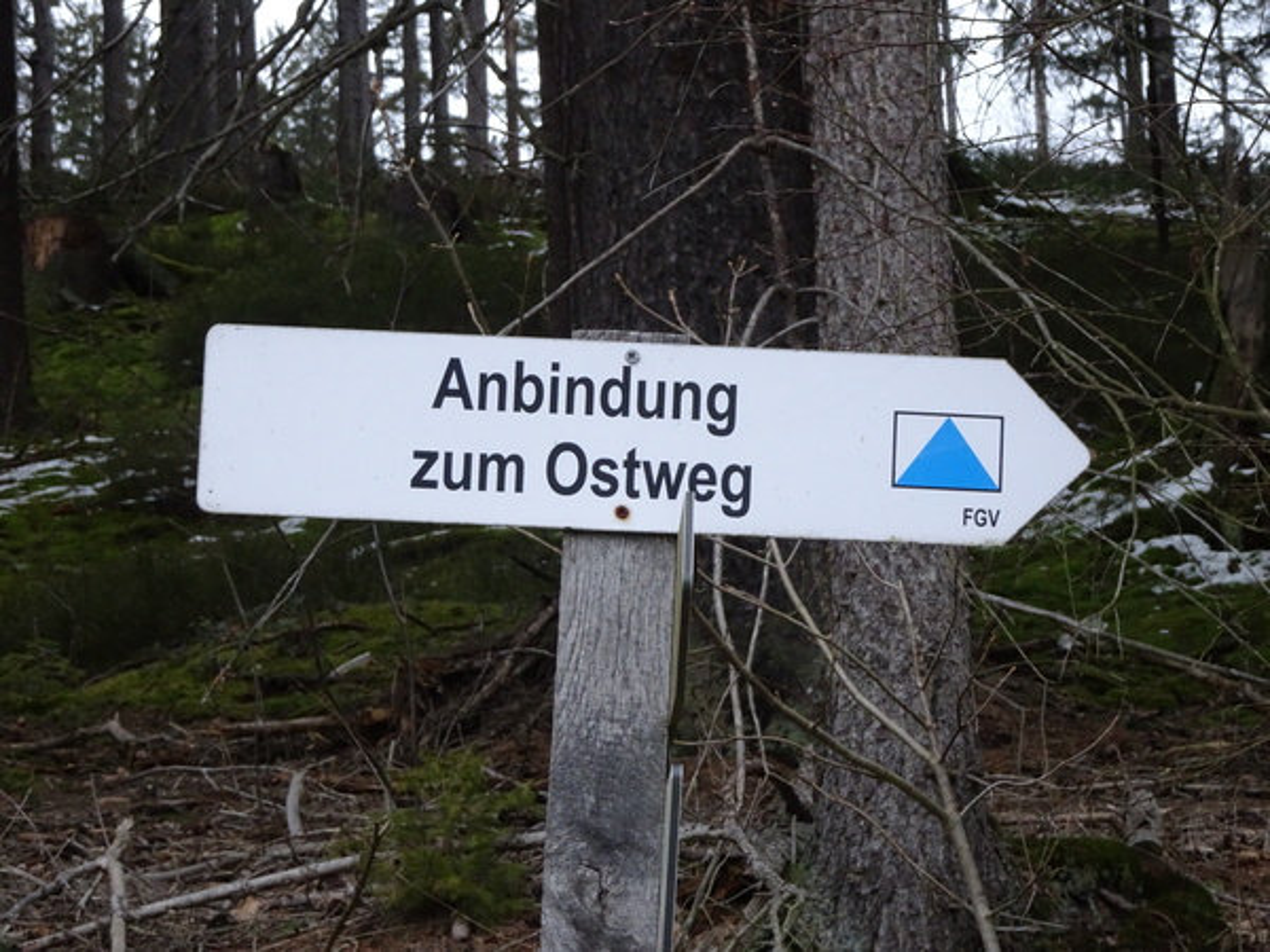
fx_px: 3962
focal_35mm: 108
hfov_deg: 18.2
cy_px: 476
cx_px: 635
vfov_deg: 13.7
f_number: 5
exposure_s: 1/125
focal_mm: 18.53
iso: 640
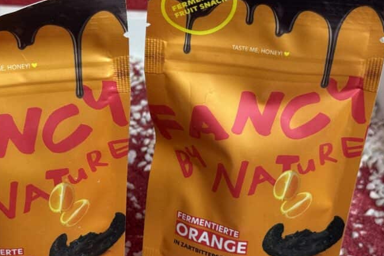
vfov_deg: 17.2
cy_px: 169
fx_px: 842
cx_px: 145
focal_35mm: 79
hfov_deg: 25.6
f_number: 1.78
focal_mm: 6.76
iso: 125
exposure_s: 1/100
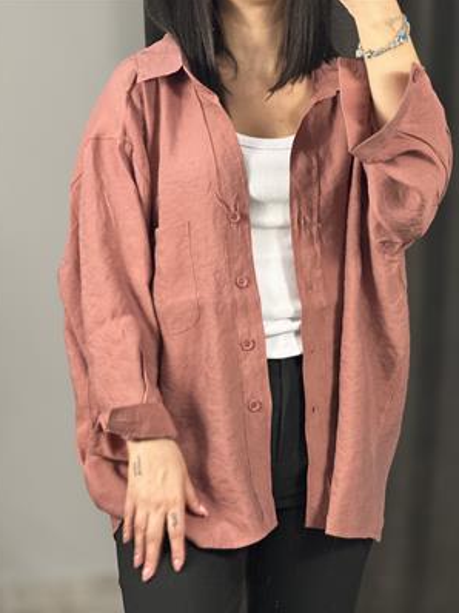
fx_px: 1416
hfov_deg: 18.4
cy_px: 315
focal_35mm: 80
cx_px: 230
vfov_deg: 24.4
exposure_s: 1/33
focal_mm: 9
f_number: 2.8
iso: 125
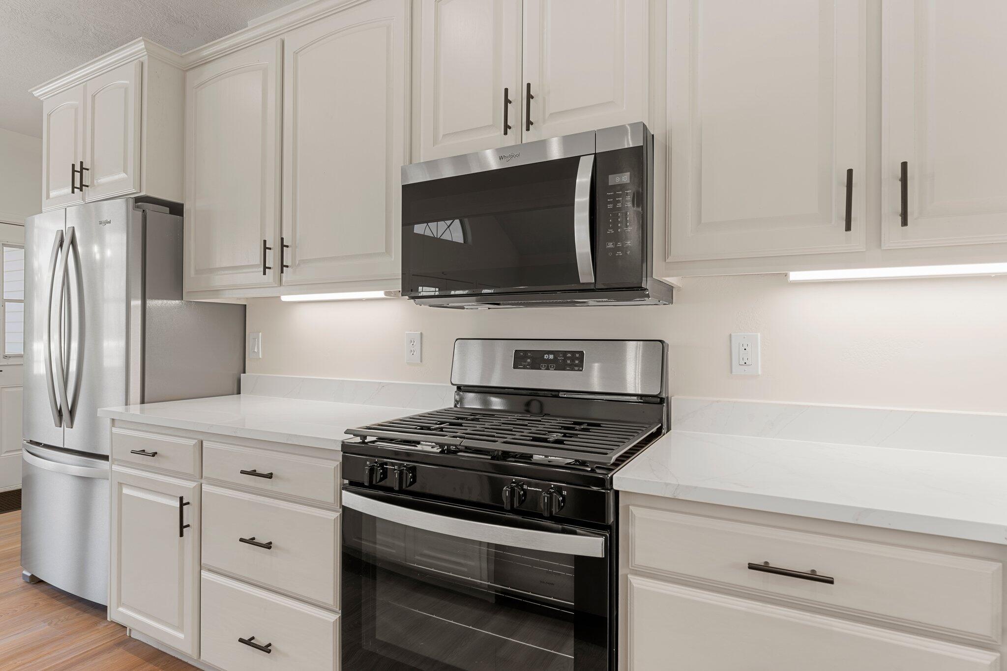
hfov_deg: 87.2
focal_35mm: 19
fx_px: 529
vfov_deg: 64.8
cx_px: 504
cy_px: 336
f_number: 8
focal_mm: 18.9
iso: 100
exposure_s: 1/2.5
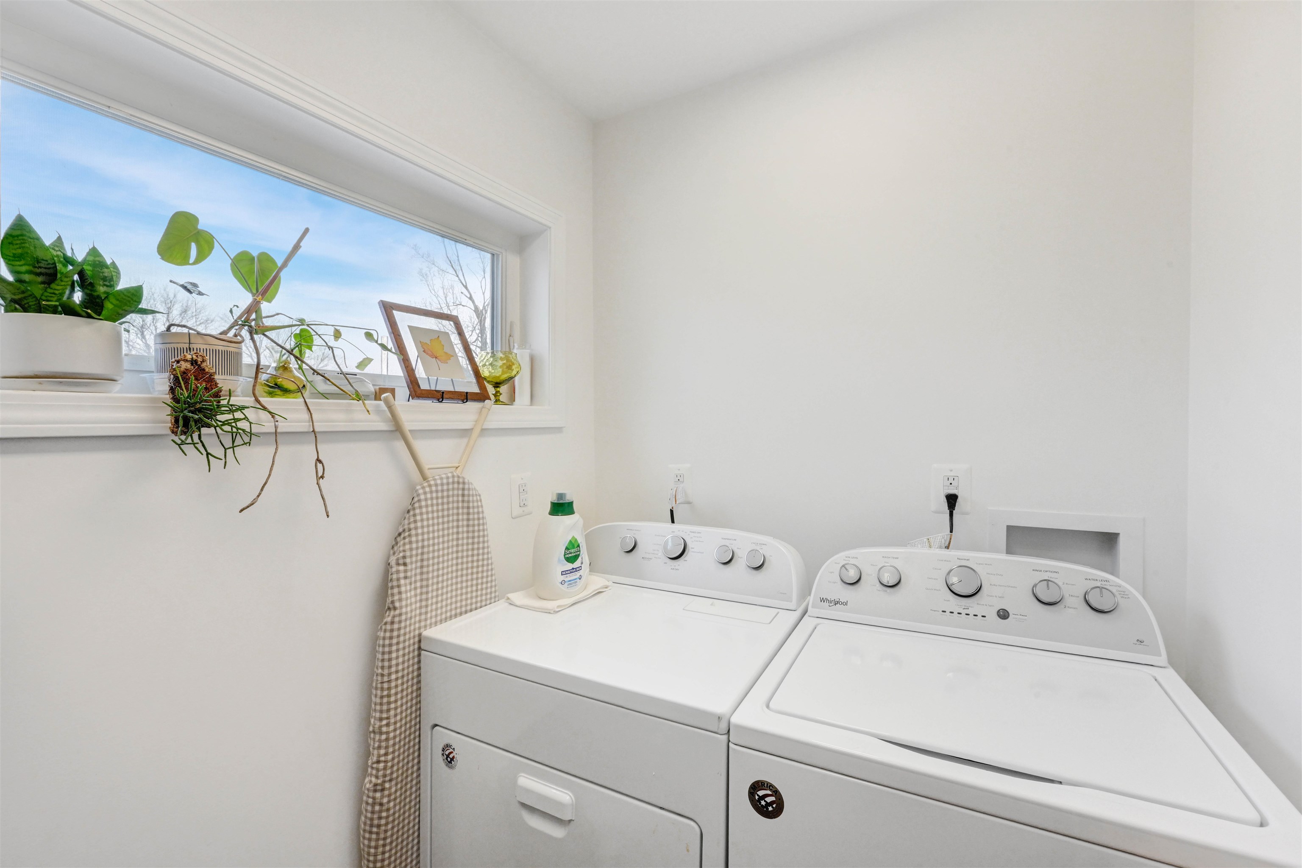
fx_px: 506
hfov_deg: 104.3
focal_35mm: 14
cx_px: 651
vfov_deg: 81.2
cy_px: 434
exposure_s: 1/125
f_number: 14
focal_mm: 14
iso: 2000
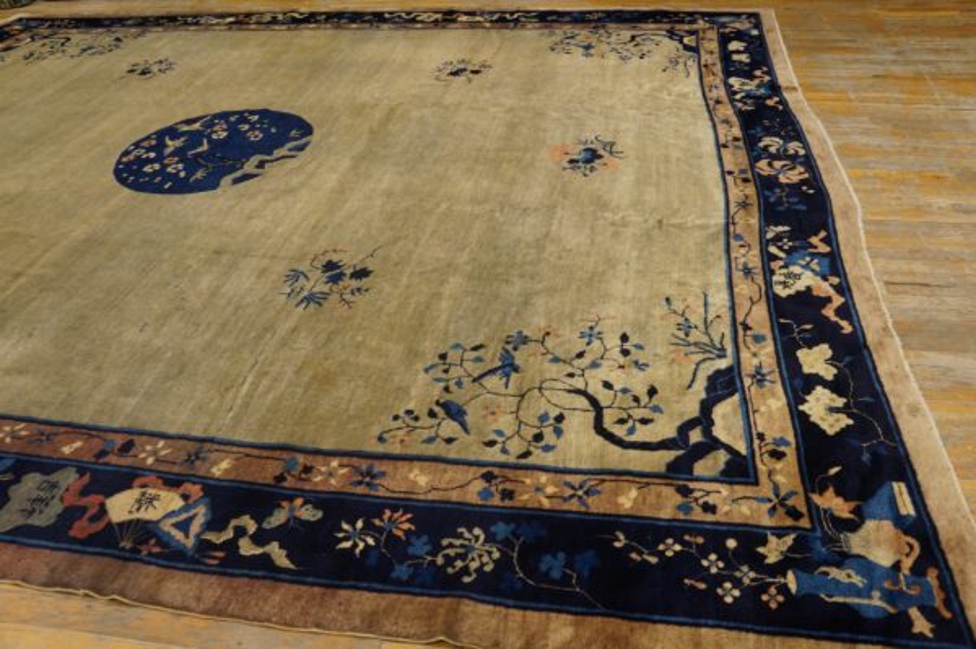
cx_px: 488
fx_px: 813
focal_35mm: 30
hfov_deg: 62.0
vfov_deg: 43.5
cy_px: 324
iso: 1000
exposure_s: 1/60
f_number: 4
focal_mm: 20
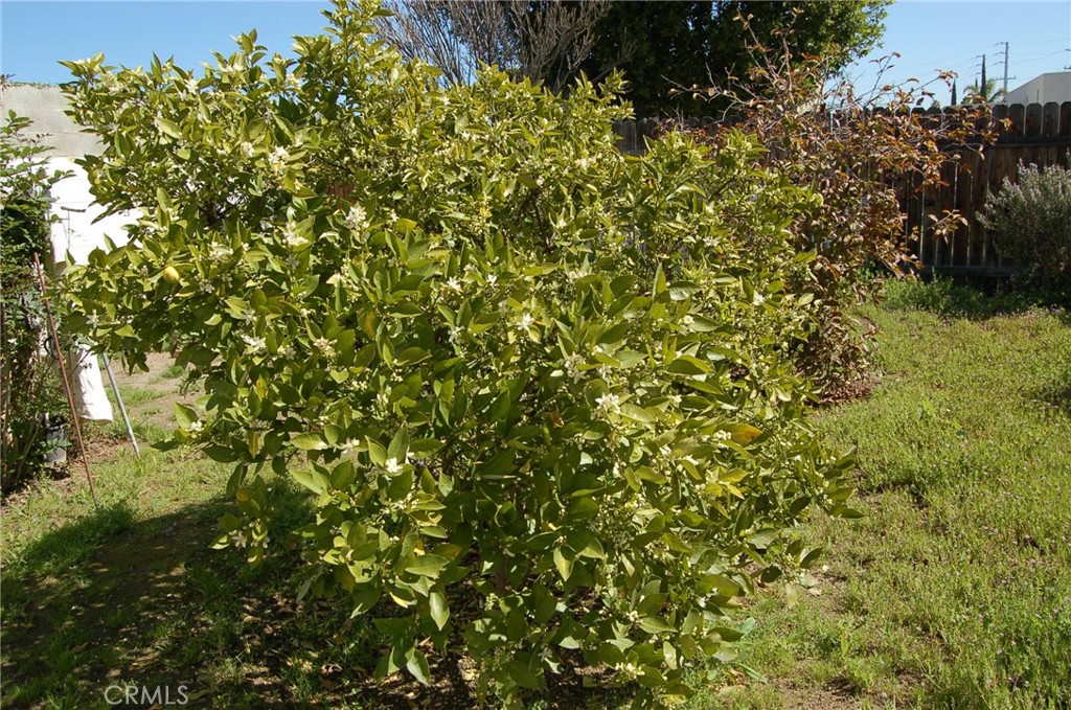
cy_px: 355
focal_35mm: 28
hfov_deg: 64.6
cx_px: 536
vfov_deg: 45.5
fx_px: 846
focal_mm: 19
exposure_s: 1/250
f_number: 8
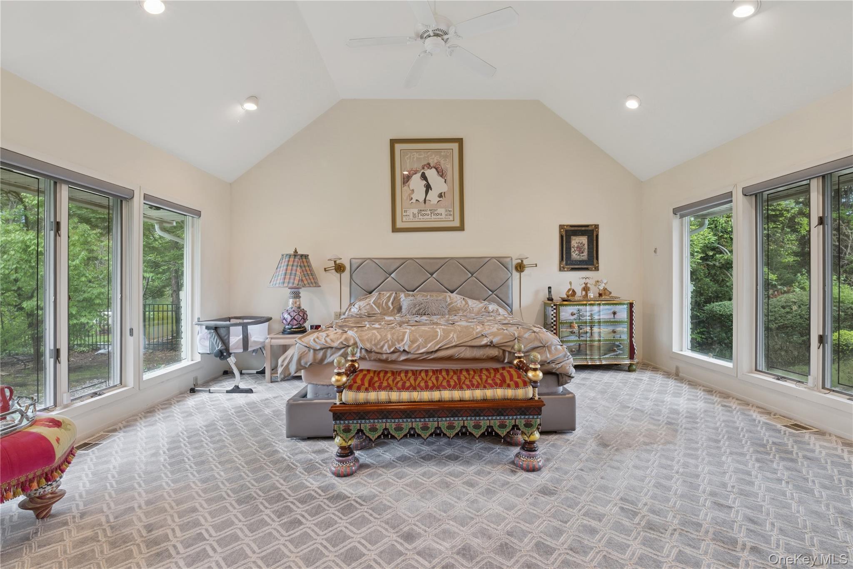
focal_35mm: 15
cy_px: 284
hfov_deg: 100.4
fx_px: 355
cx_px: 426
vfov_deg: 77.3
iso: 640
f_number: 14
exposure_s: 1/10
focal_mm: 15
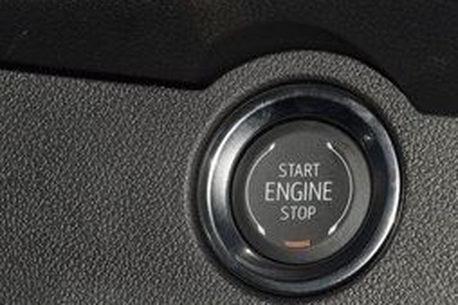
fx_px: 3369
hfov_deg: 7.8
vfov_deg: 5.2
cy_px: 192
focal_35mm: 265
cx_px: 260
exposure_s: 1/125
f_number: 8
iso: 100
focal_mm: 70
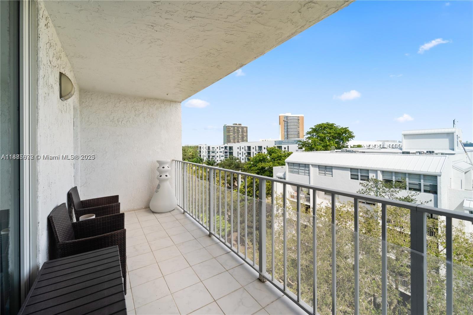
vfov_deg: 81.2
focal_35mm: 14
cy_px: 158
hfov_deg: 104.3
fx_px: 184
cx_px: 236
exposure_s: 1/80
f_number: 11
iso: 320
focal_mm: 14
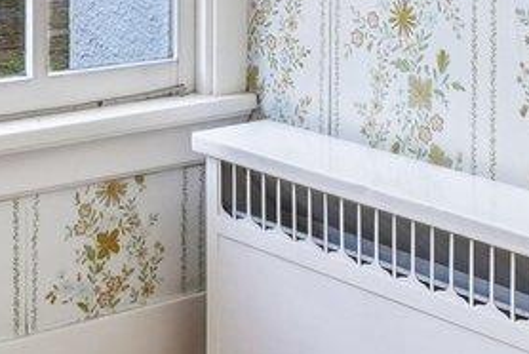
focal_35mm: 103
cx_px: 147
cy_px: -224
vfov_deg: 12.5
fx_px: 1515
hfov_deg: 19.7
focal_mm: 14
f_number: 9
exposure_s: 1/15
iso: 640
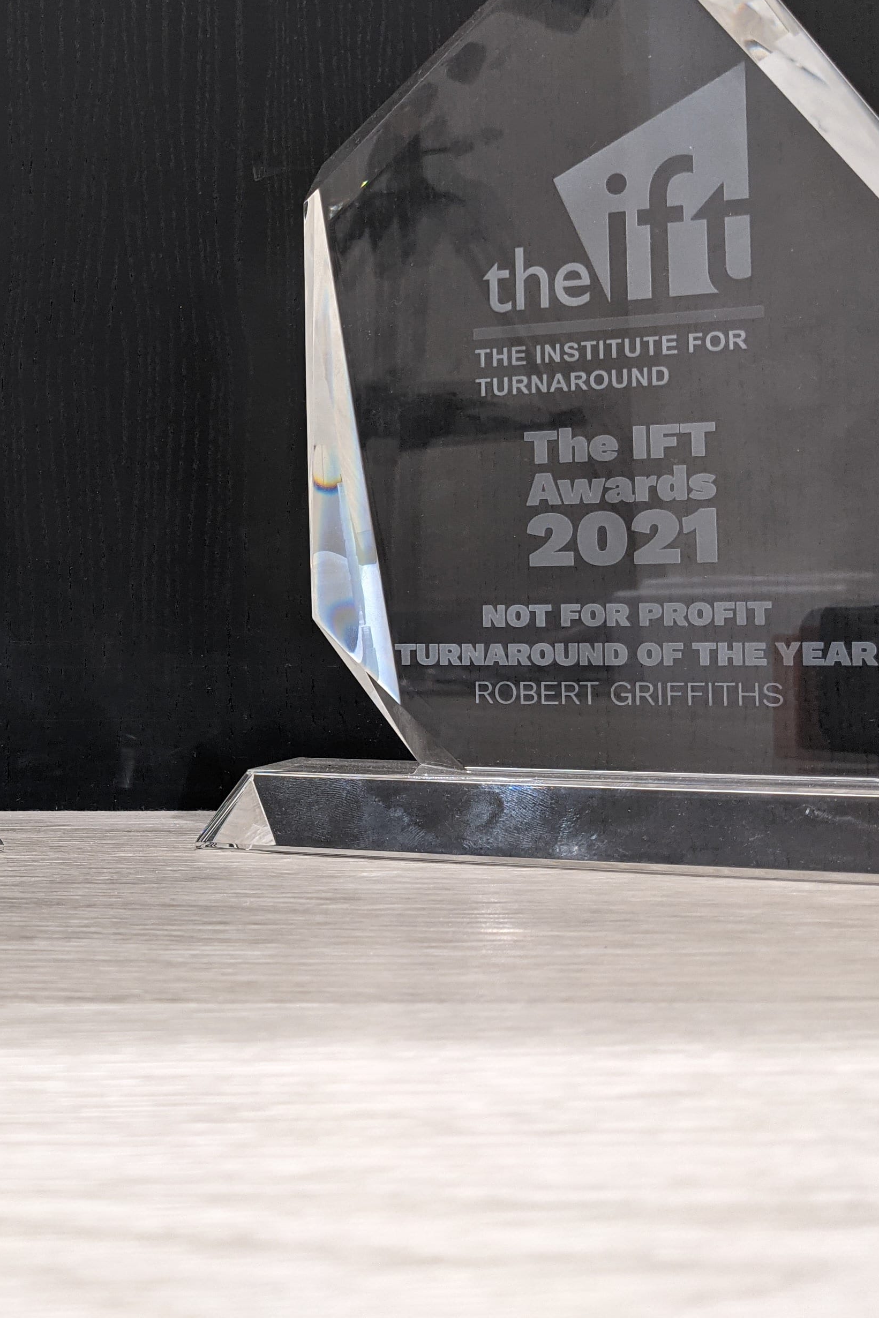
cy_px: 598
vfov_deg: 42.7
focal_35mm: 46
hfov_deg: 28.0
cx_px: 58
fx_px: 1684
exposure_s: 1/25
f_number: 1.73
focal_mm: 4.38
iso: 170
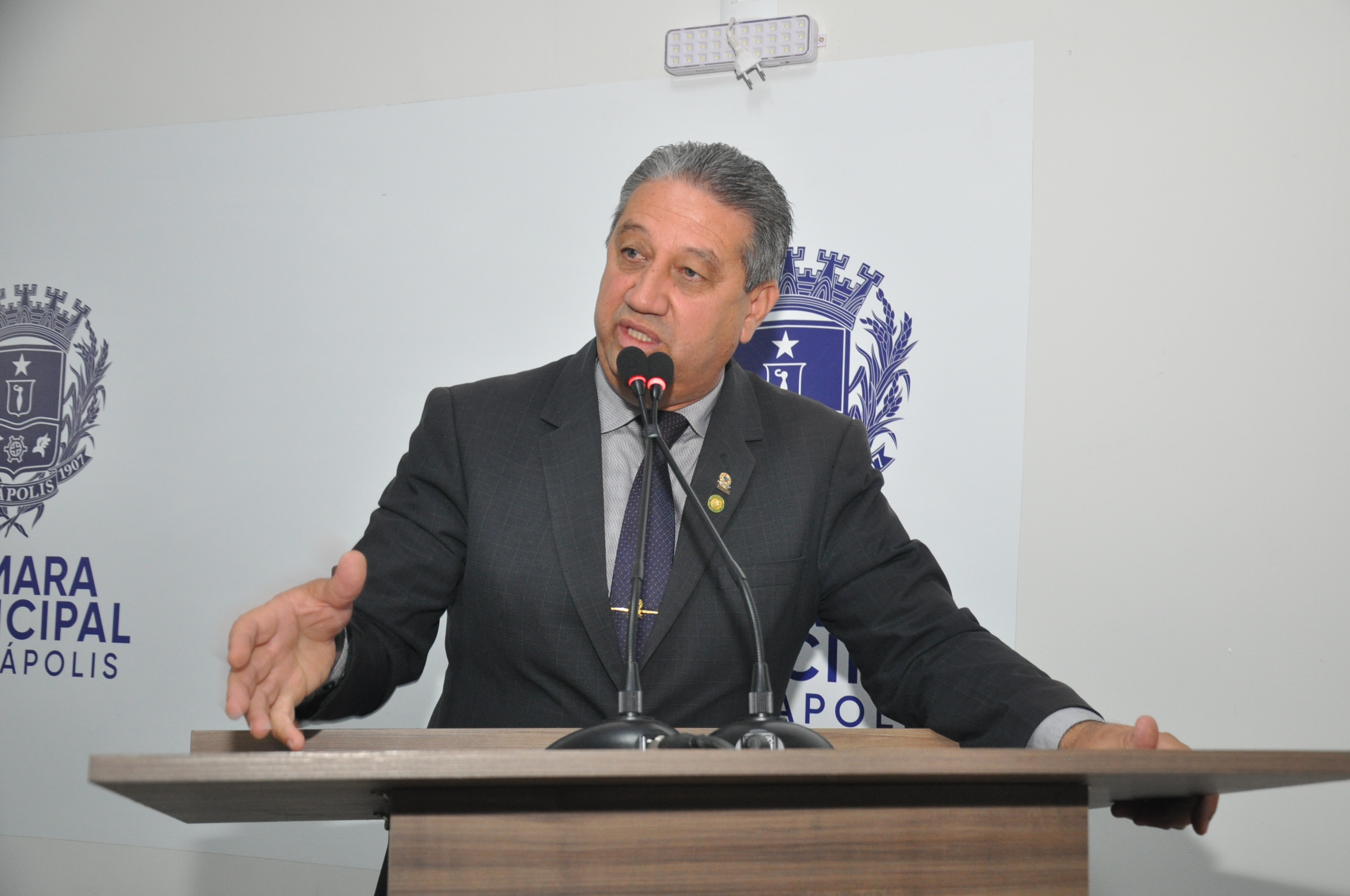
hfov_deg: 33.4
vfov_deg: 22.6
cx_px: 675
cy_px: 448
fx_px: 2247
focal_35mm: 60
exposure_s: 1/60
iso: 800
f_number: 5.6
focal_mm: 40
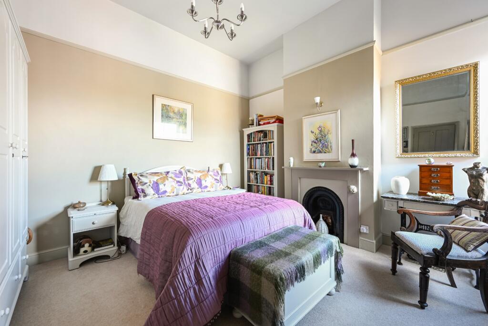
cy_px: 163
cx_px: 244
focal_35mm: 14
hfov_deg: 104.2
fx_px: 190
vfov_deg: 81.2
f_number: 9
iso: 100
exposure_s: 1.6
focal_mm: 14
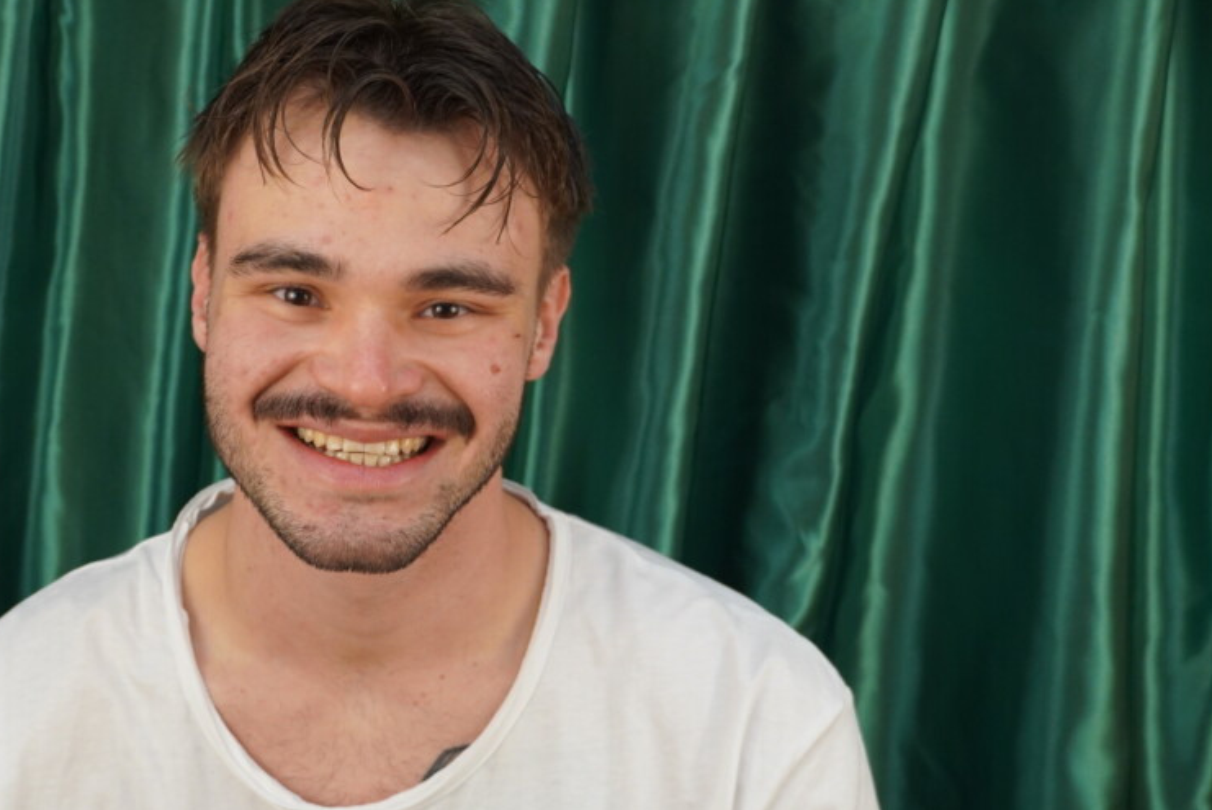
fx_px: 1976
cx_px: 404
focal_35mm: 59
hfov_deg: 33.8
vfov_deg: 23.1
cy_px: 434
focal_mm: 29
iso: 800
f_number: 4.5
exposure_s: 1/160
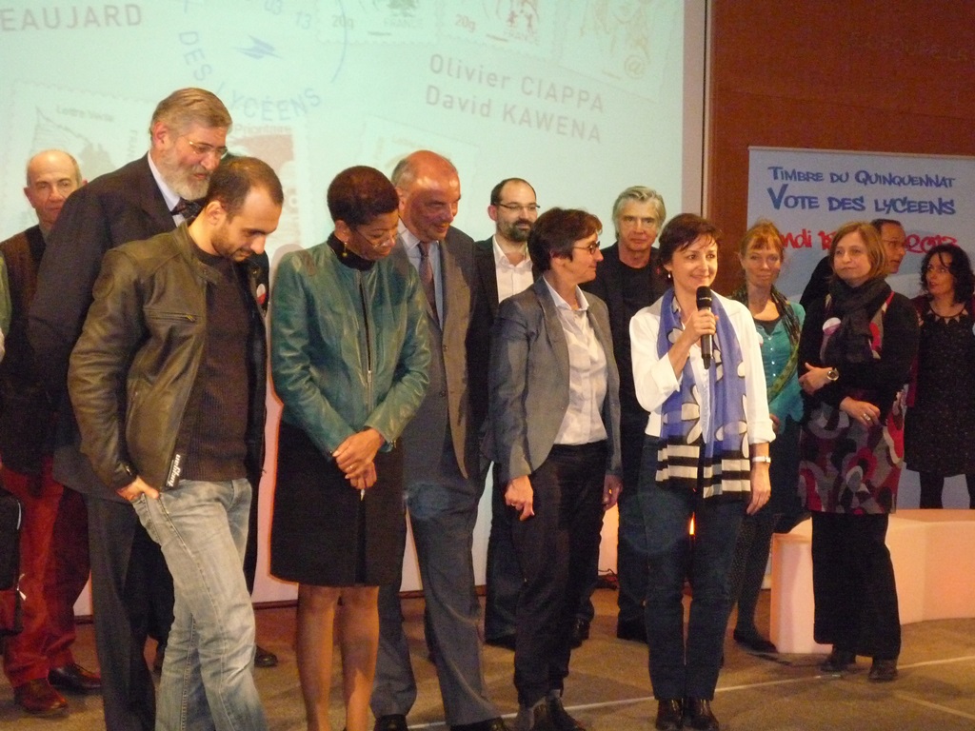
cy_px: 366
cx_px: 488
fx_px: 1662
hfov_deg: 32.7
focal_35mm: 59
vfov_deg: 24.8
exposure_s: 1/40
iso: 1000
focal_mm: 10.4
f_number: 4.7
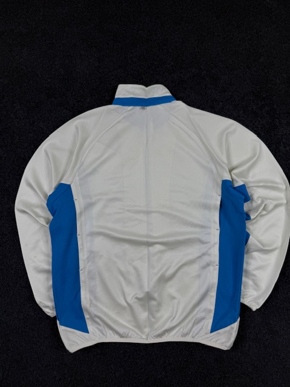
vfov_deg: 71.6
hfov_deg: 56.8
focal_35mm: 24
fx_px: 268
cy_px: 194
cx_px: 145
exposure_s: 1/201
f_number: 1.78
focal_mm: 6.76
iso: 64
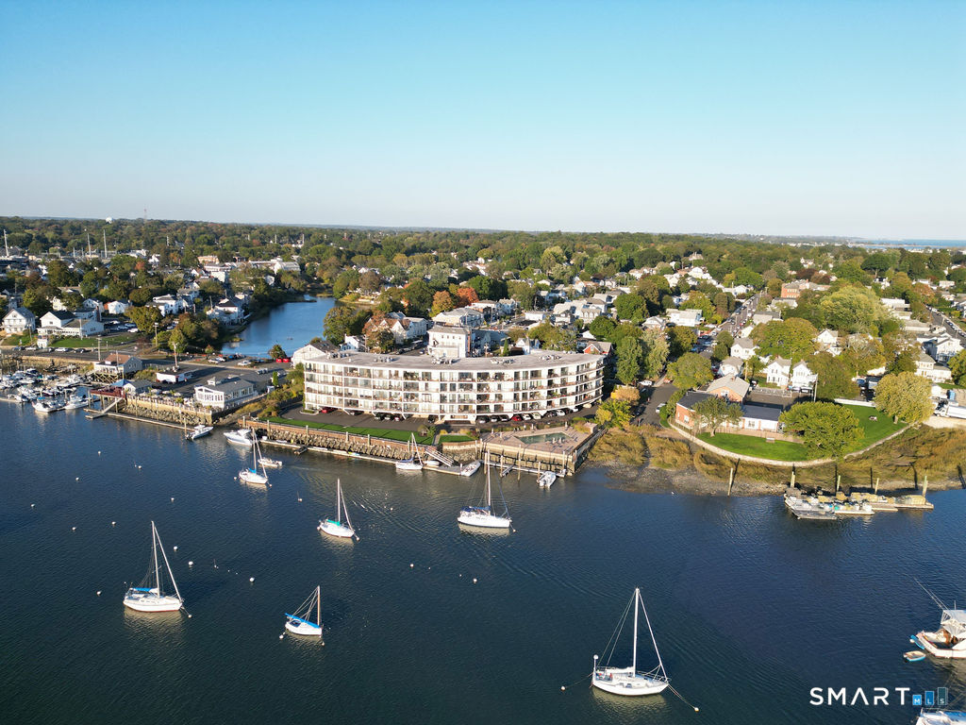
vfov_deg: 56.8
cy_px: 362
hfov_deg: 71.6
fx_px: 670
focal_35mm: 24
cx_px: 483
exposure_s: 1/1500
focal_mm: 6.72
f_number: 1.7
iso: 140
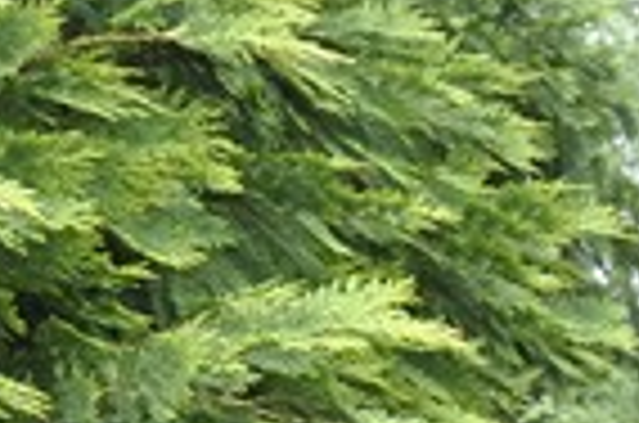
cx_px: 1422
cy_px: 1485
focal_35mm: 232
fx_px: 4109
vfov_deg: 5.4
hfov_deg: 8.3
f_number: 7.1
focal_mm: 22
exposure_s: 1/50
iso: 400
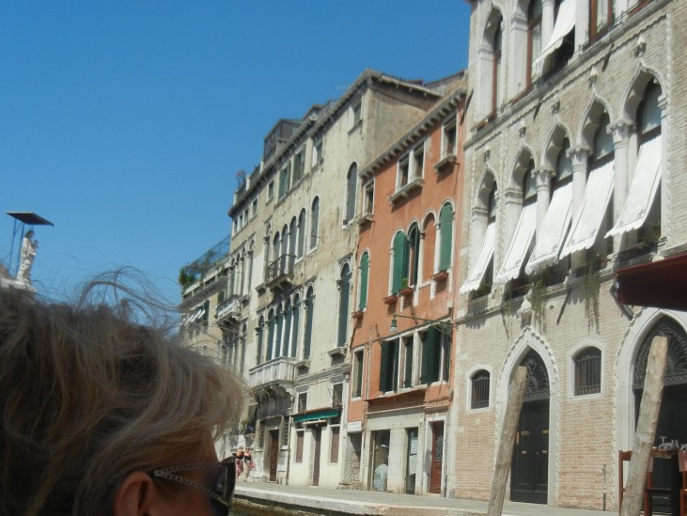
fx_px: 834
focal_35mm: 42
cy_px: 347
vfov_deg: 34.0
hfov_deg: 44.8
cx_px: 342
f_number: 7
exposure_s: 1/610
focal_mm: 5.4
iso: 160
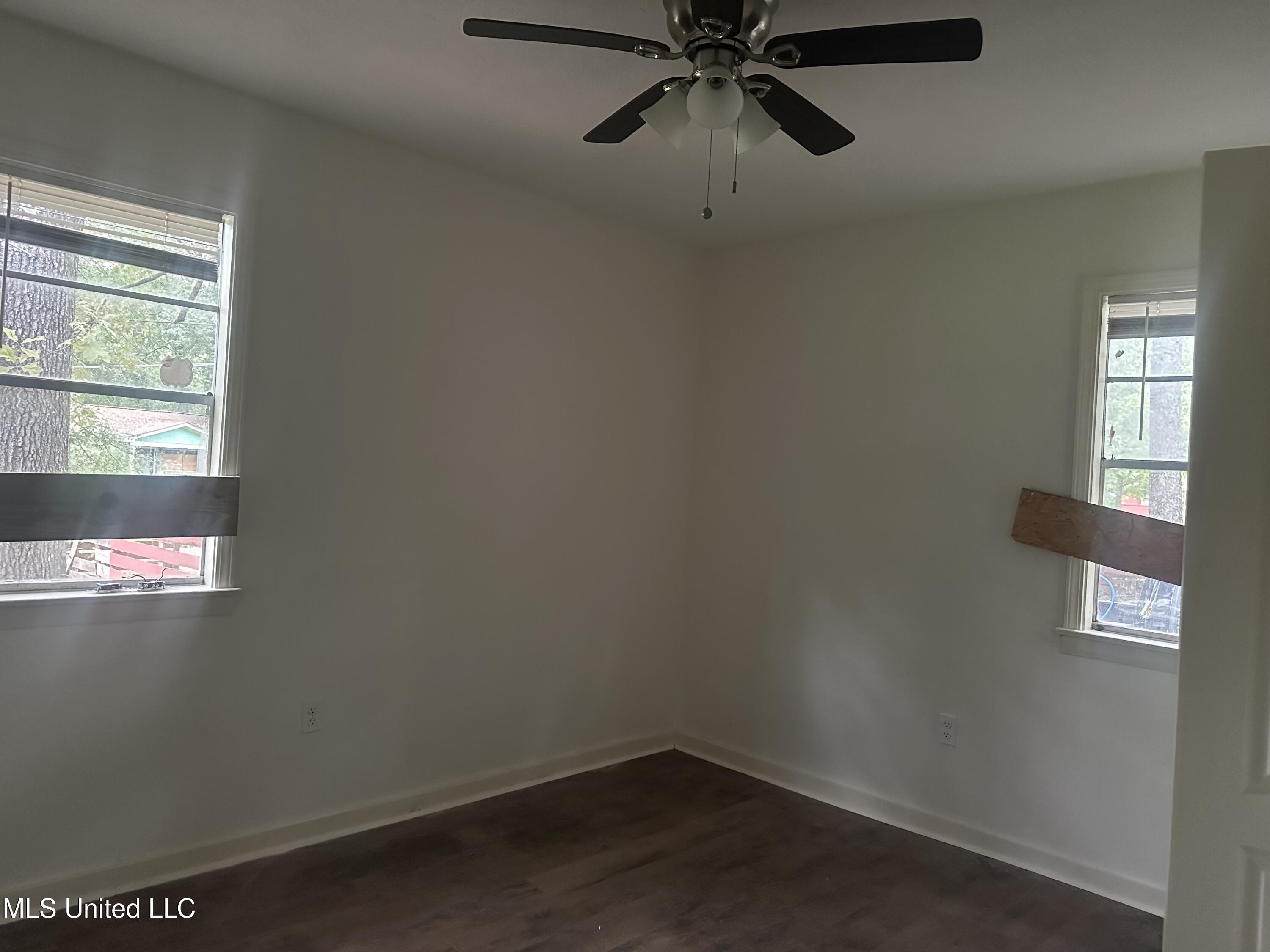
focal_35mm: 24
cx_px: 635
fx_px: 881
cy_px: 476
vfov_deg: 56.8
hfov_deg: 71.6
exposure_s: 1/38
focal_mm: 6.86
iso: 1000
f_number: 1.78
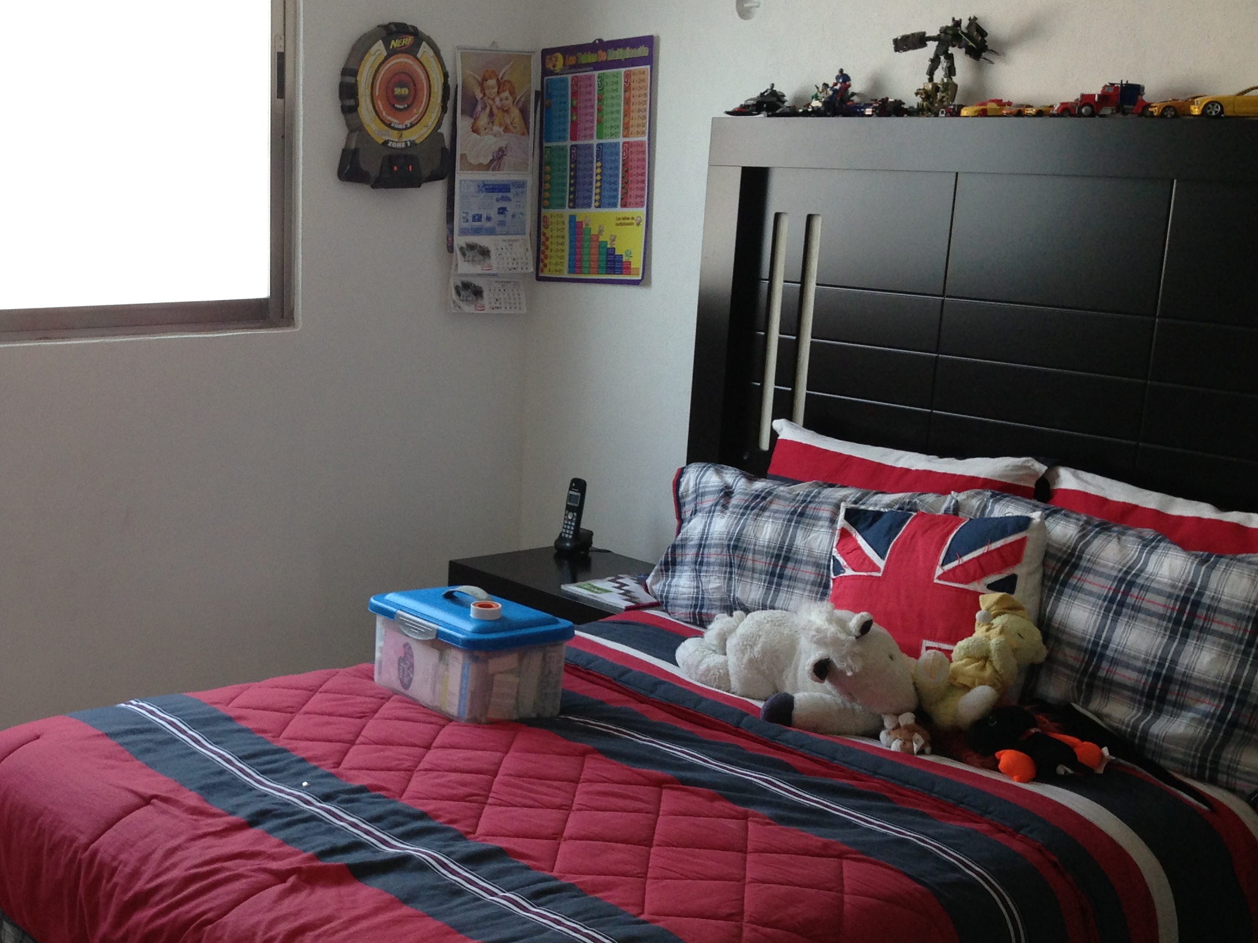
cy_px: 619
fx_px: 1853
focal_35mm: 51
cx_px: 339
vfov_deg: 28.4
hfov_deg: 36.7
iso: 80
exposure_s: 1/100
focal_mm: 4.13
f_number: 2.4
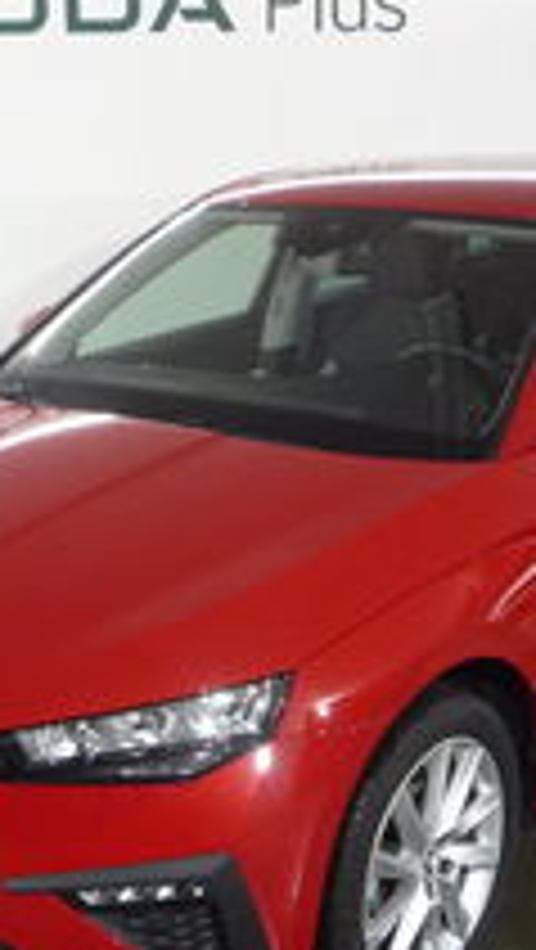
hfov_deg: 19.5
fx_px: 1563
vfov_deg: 33.7
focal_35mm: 62
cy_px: 576
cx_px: 284
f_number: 3.3
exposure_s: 1/30
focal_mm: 5.2
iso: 250
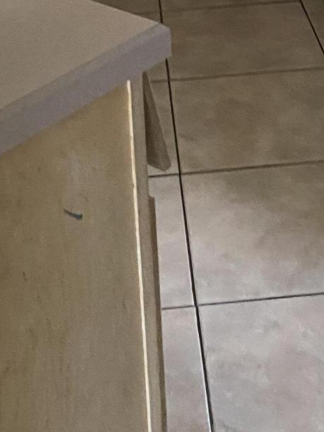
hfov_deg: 17.5
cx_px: 202
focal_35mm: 84
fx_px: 1049
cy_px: -166
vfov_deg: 20.7
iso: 400
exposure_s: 1/40
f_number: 1.8
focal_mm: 4.25
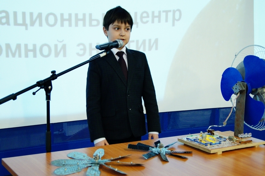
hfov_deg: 33.4
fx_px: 441
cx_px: 132
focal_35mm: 60
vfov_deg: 22.6
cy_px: 88
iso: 1600
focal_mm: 40
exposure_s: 1/20
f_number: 5.6
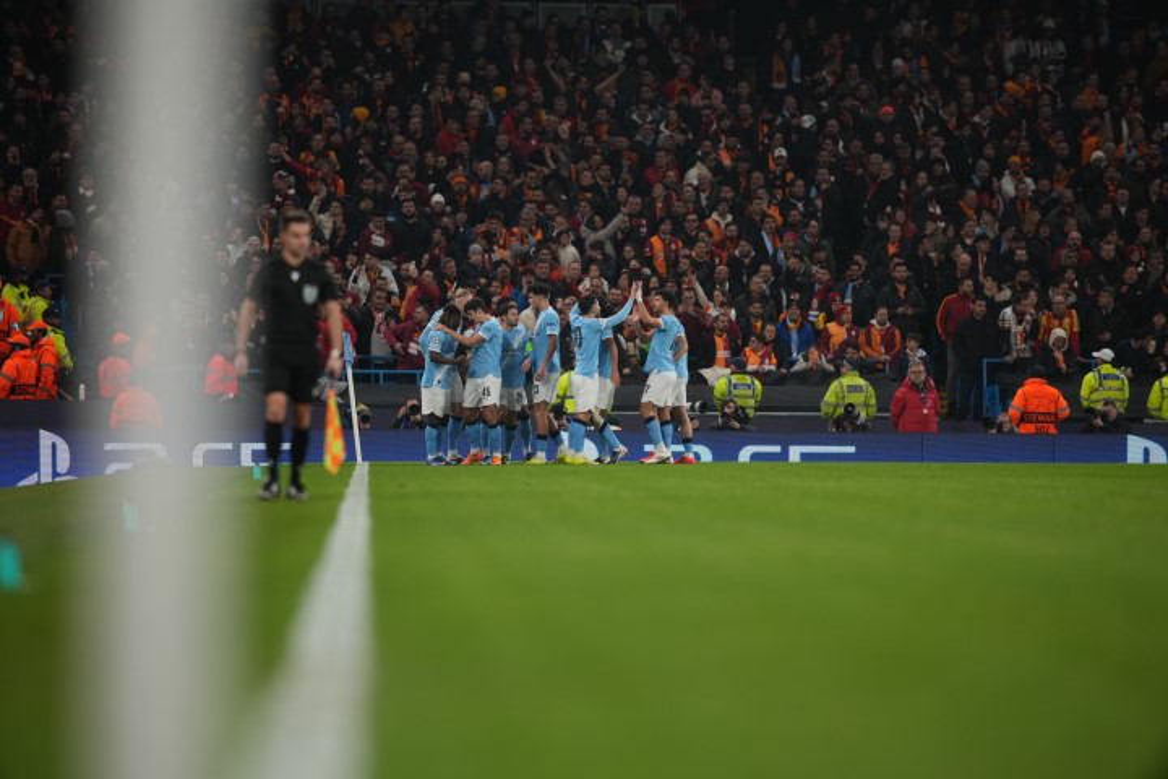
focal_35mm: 300
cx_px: 584
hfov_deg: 6.9
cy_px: 390
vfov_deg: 4.6
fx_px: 9733
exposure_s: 1/800
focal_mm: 300
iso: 800
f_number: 2.8
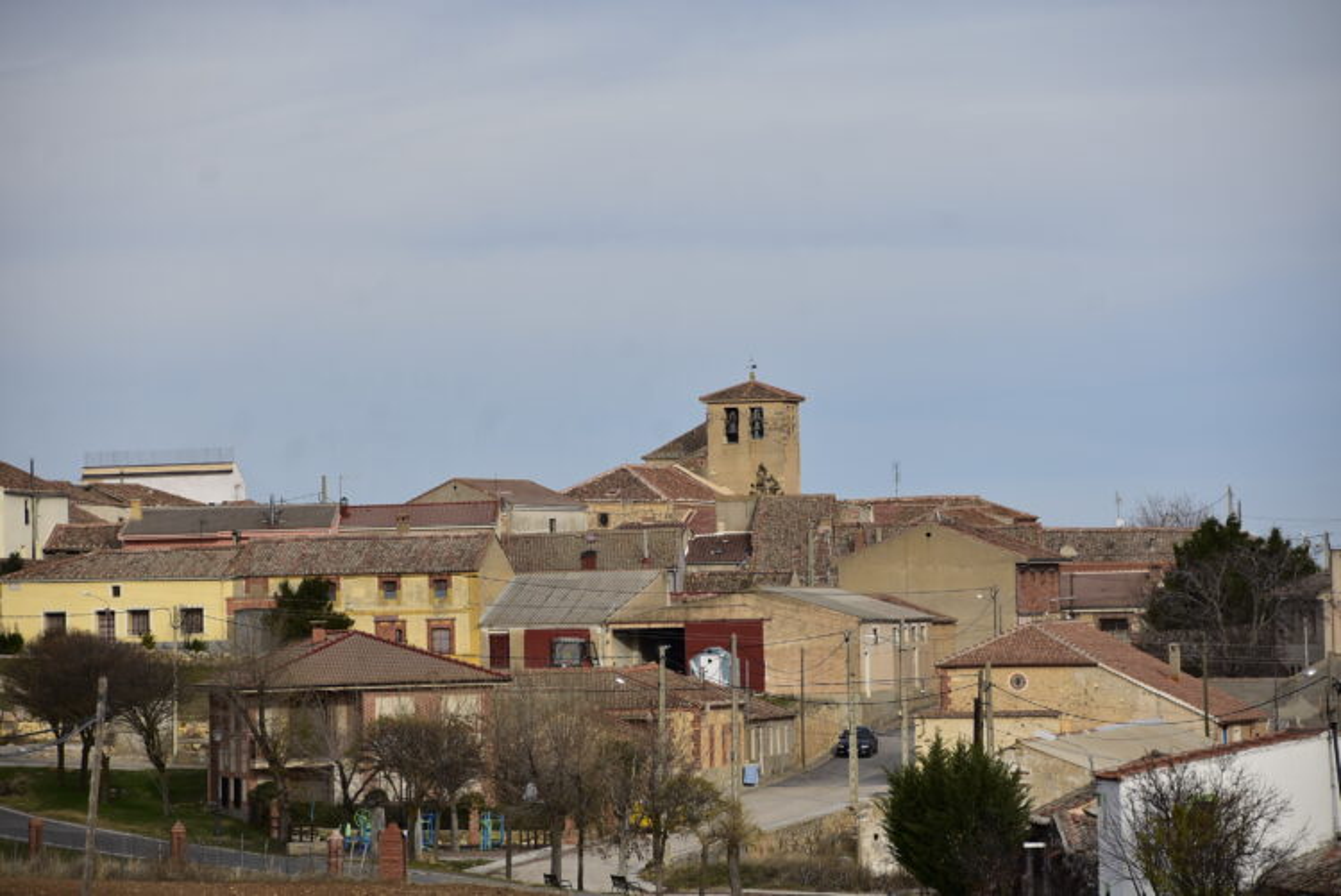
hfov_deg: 8.8
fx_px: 8665
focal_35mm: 232
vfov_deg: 5.9
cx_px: 670
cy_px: 448
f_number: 7.1
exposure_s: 1/320
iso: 100
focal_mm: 155
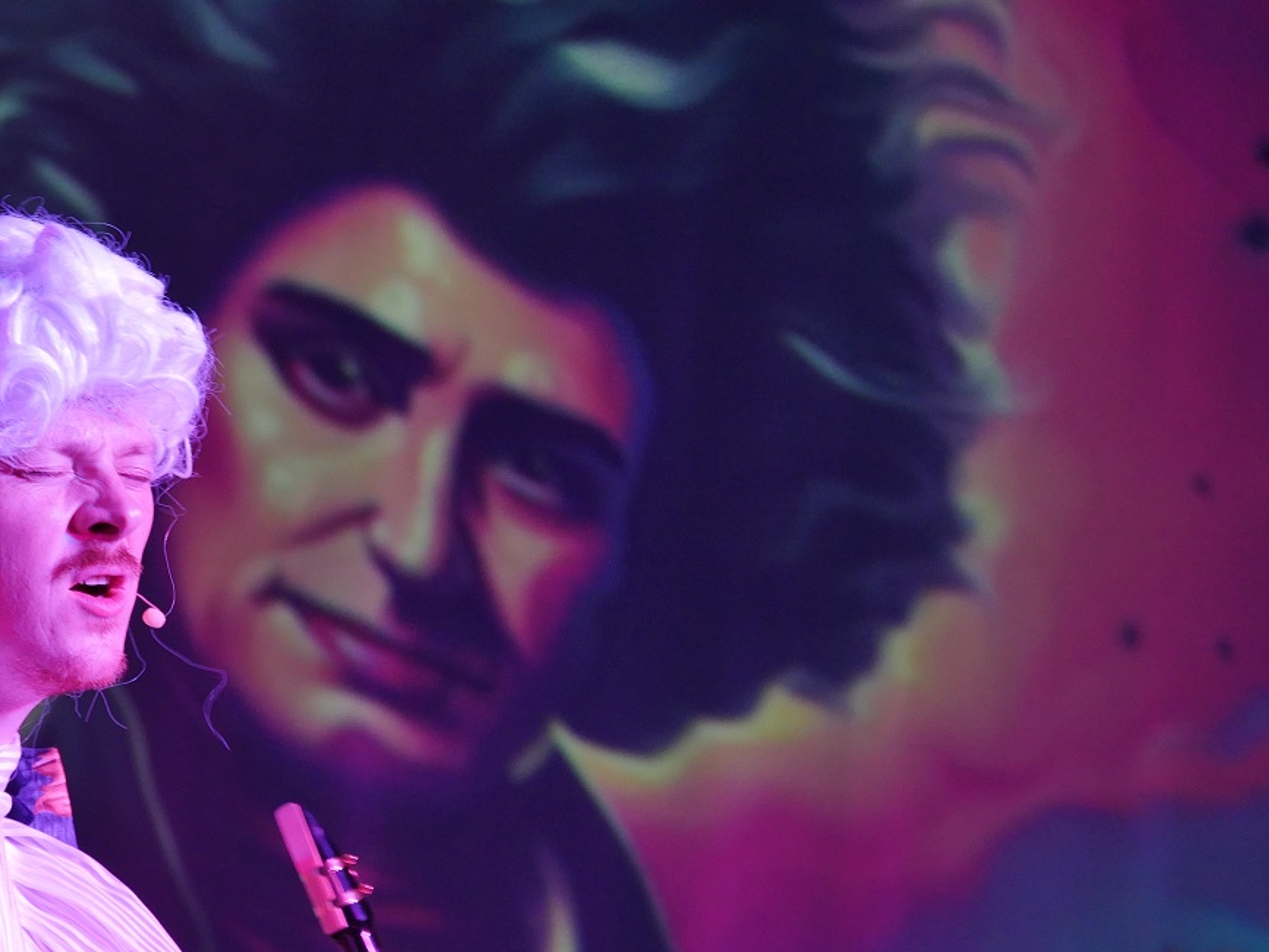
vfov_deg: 3.6
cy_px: 592
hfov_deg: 4.8
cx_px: 352
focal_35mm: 415
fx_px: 15218
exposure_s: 1/60
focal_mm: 130
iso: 800
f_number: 2.8
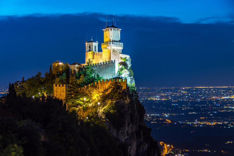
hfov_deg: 27.0
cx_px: 117
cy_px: 78
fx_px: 487
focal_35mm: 75
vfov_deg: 18.2
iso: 100
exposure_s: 10
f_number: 4.8
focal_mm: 50
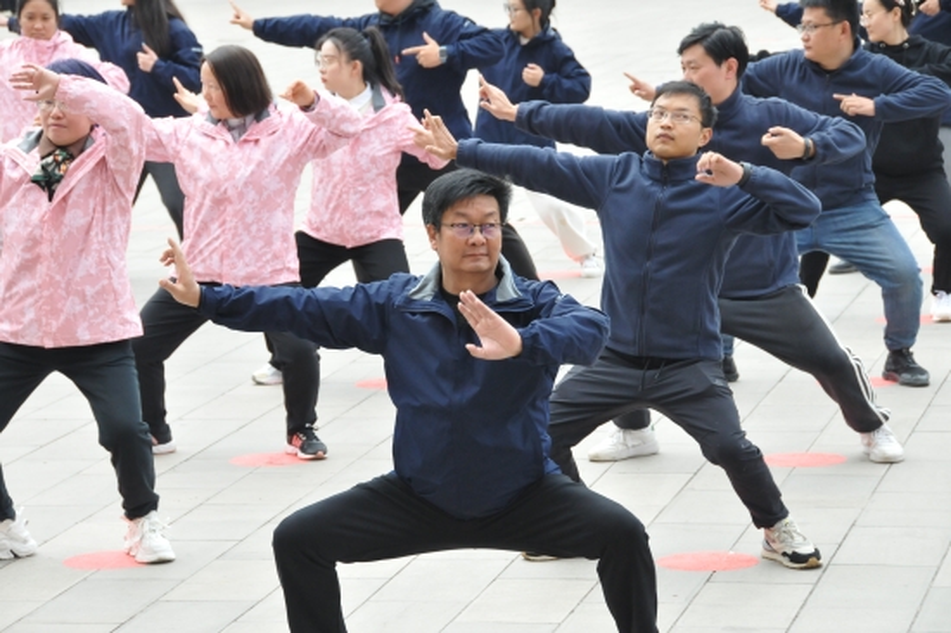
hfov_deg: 14.4
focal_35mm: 142
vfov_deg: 9.6
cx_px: 476
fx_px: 3762
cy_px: 316
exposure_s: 1/250
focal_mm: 95
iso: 1250
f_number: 8
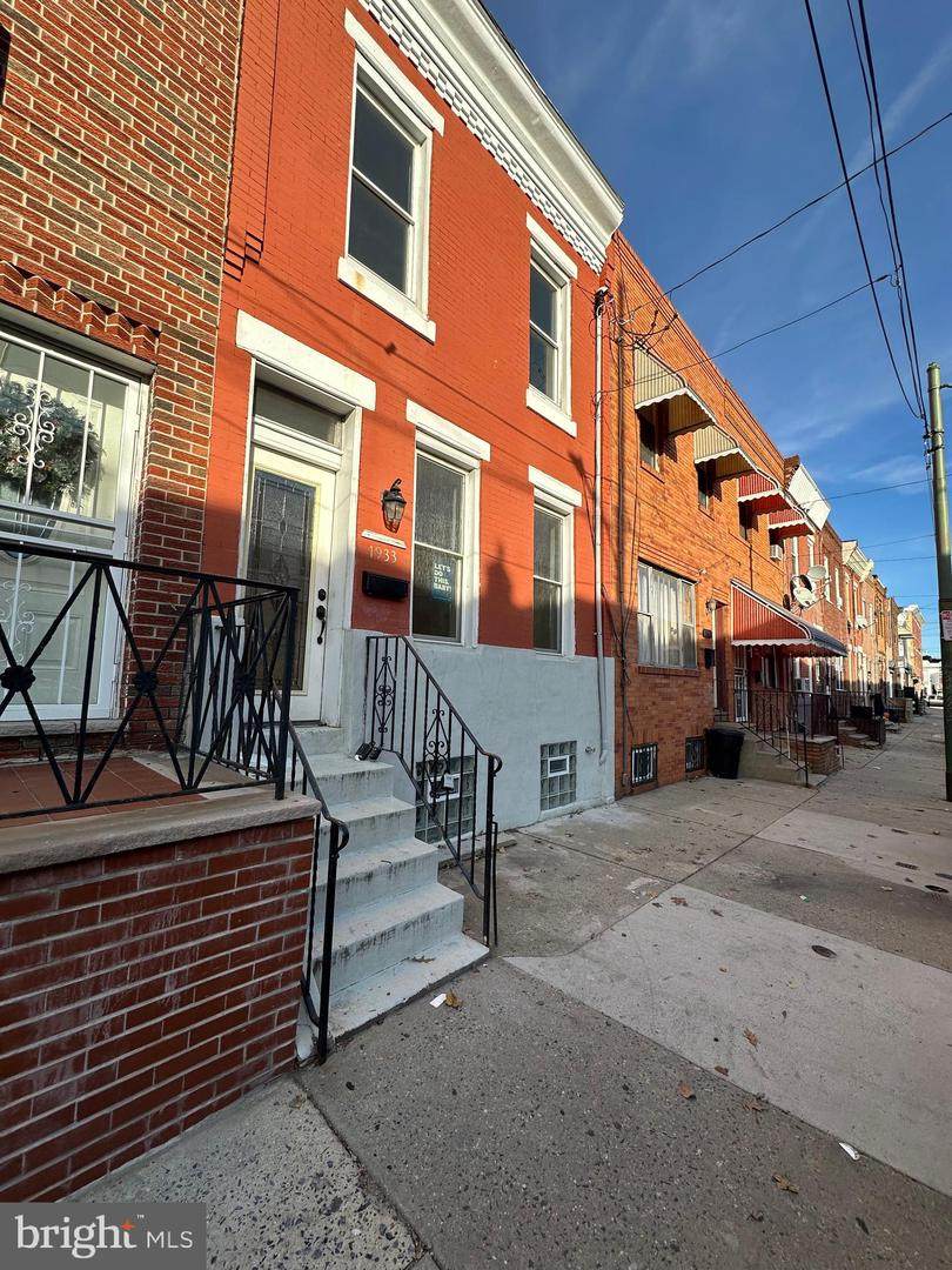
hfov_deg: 85.7
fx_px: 513
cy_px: 635
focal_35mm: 14
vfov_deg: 102.1
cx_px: 476
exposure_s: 1/1319
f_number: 2.2
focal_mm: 2.22
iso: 50
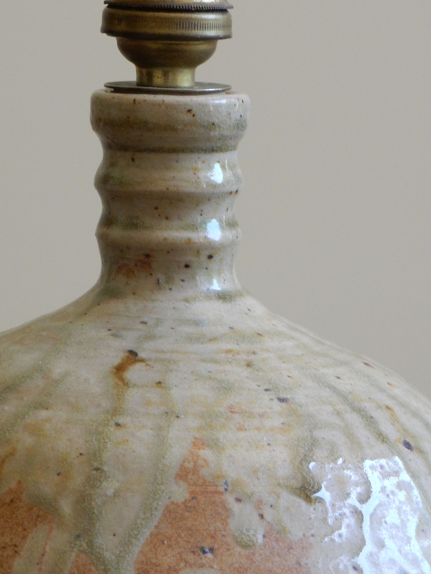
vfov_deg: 7.0
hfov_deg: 5.2
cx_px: 140
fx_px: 4714
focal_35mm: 284
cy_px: 284
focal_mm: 34.5
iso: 280
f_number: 6.3
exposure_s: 1/30
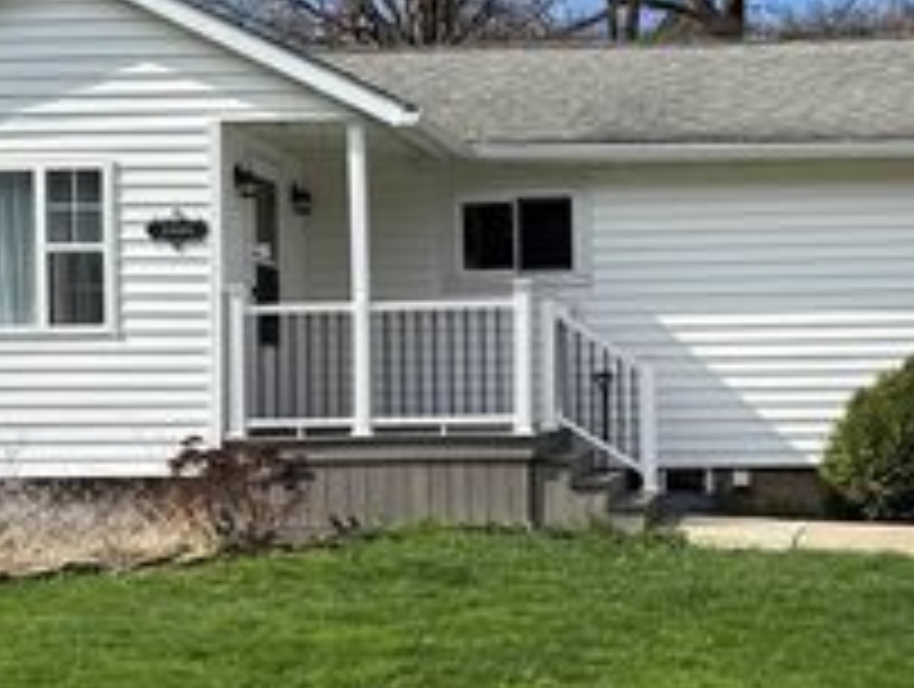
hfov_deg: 32.2
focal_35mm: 59
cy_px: 393
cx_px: 644
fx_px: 1561
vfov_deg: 24.9
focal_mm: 6.76
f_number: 1.78
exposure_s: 1/4167
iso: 80
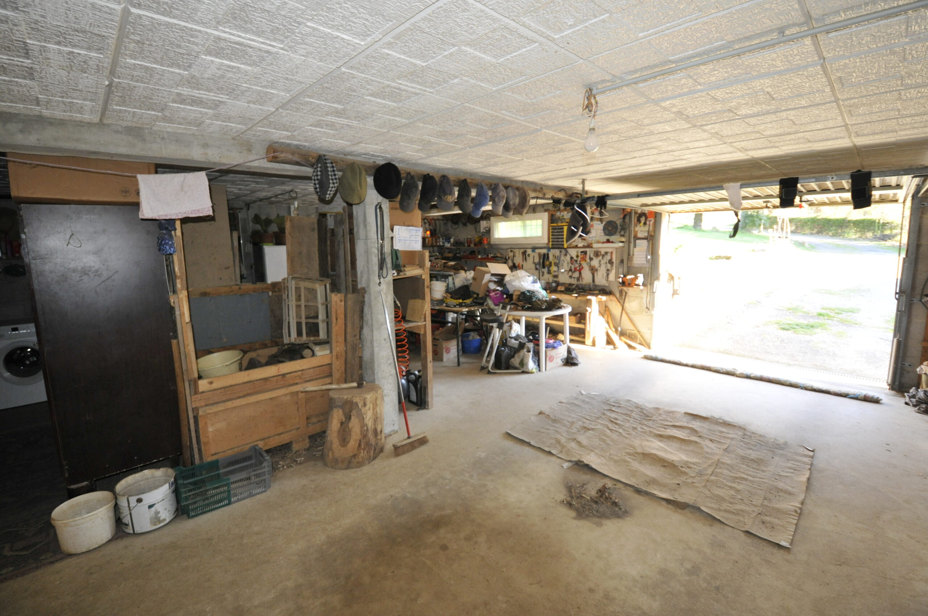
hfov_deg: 100.5
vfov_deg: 77.2
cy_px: 308
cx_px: 464
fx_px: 386
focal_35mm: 15
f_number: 5
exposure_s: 1/80
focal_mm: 10
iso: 800
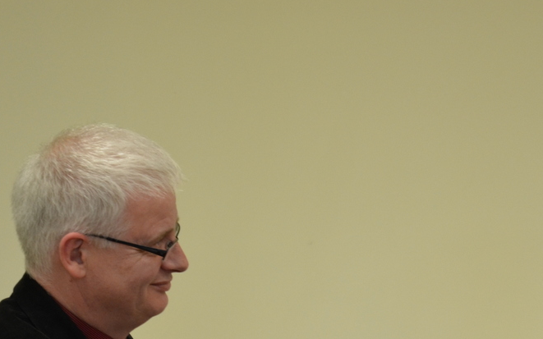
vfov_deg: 7.8
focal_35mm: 166
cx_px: 467
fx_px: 2460
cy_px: 424
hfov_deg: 12.5
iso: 560
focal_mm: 45
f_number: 4.8
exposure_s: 1/60
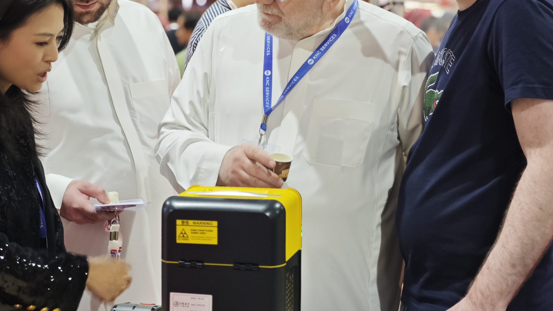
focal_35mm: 88
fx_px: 1290
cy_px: 115
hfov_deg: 24.2
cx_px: 222
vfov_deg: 13.7
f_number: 2
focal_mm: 10.1
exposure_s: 1/40
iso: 640
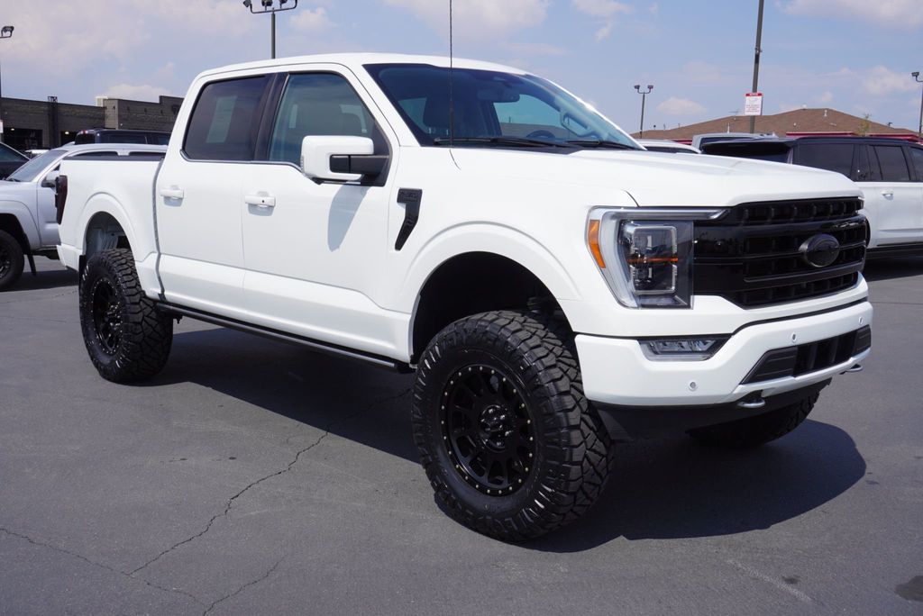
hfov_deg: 53.1
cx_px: 462
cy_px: 308
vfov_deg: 36.9
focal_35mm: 36
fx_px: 923
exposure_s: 1/250
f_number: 11
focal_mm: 24
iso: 100
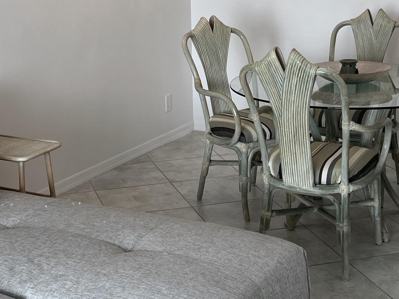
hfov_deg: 28.2
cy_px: 21
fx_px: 795
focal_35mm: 69
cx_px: 187
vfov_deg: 20.8
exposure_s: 1/120
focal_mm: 5.1
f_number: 1.6
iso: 64
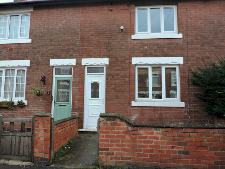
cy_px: 84
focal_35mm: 24
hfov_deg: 71.6
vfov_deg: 56.8
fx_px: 156
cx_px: 112
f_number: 3
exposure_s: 1/200
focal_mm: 4.3
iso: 100
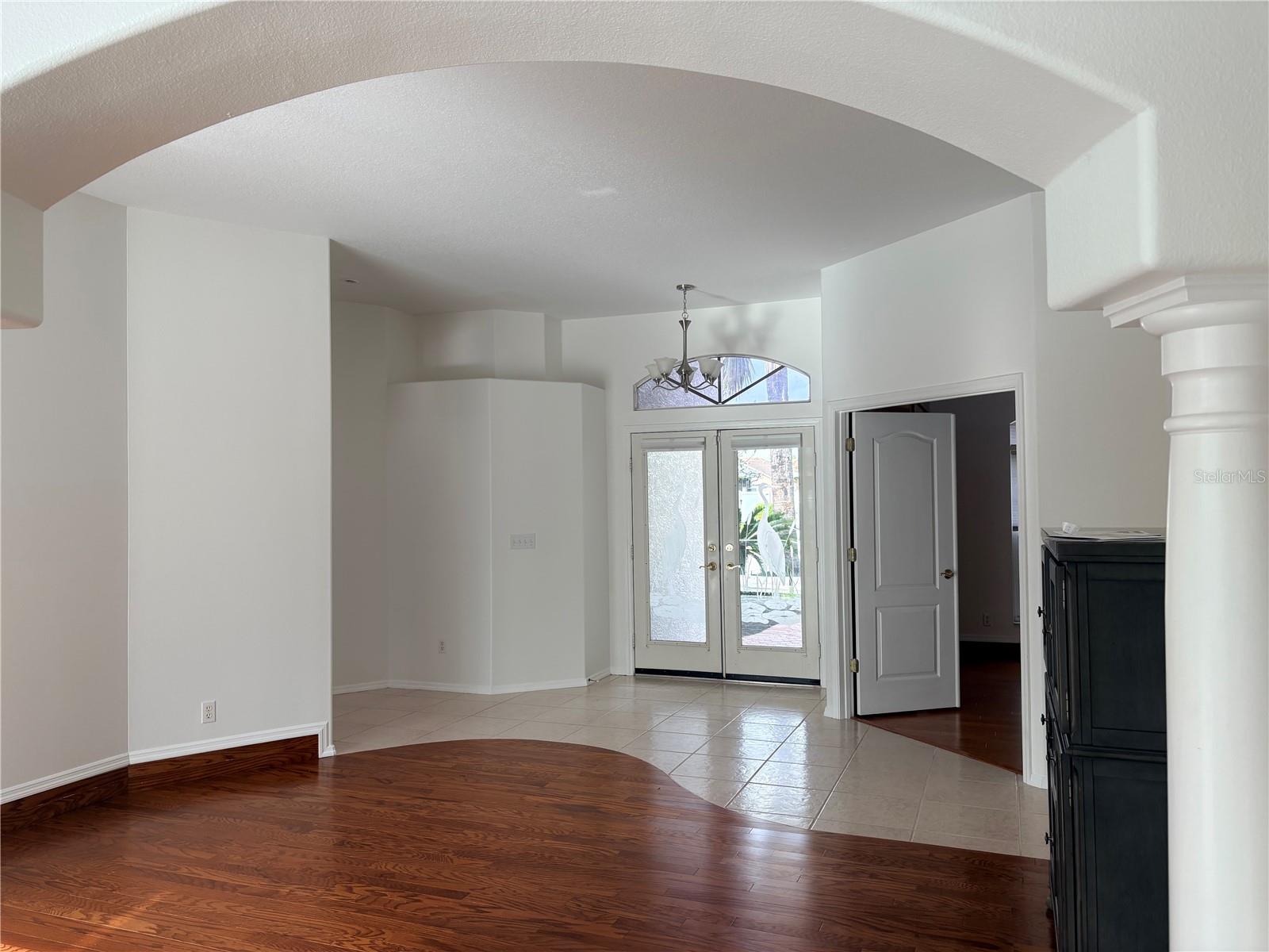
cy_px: 476
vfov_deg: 53.1
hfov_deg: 67.3
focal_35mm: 26
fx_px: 953
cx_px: 634
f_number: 1.6
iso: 50
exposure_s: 1/178
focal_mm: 5.96
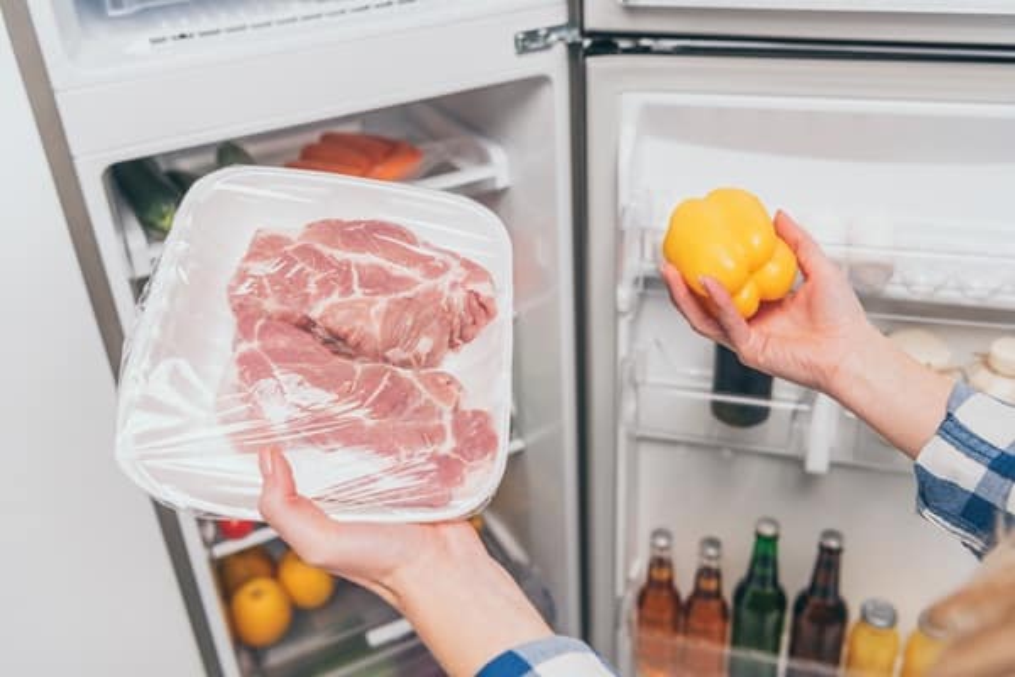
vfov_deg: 37.9
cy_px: 338
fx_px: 987
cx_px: 508
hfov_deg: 54.4
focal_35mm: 35
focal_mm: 35
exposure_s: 1/160
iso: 80
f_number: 5
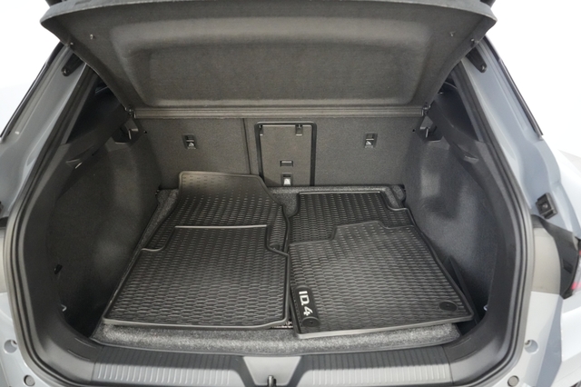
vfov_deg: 46.4
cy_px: 194
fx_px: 452
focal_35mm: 28
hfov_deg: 65.5
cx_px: 290
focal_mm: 28
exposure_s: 1/160
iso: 12800
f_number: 2.8
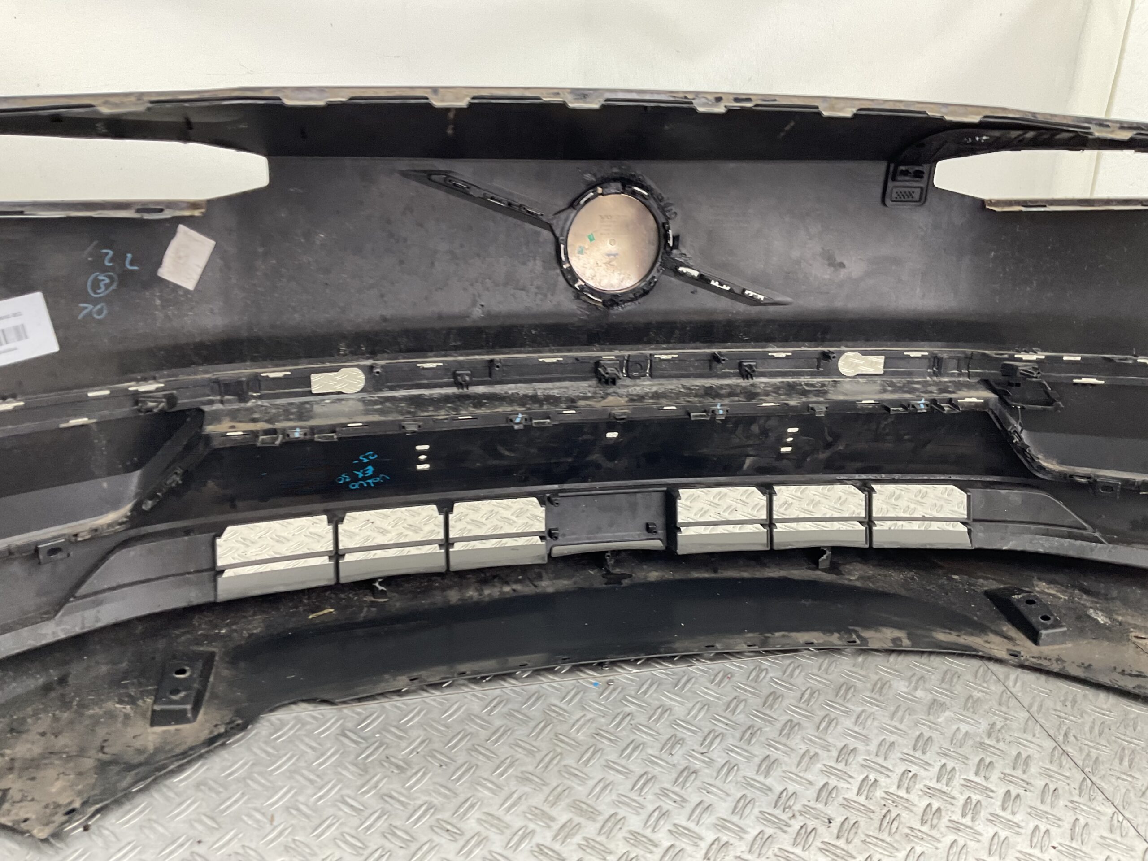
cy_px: 430
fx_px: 962
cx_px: 574
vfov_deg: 48.2
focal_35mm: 29
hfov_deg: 61.7
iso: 64
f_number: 1.8
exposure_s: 1/100
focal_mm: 3
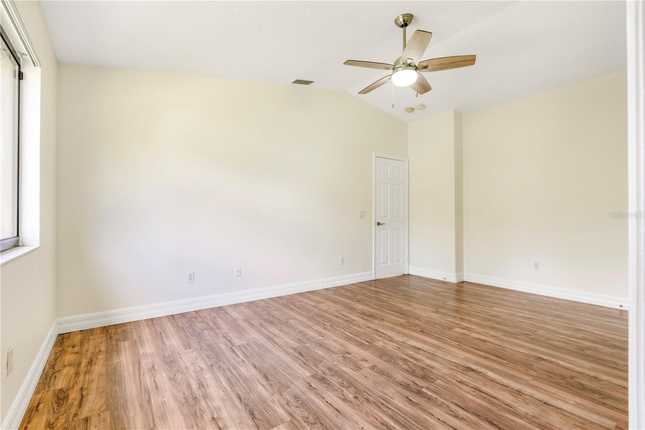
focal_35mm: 16
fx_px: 296
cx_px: 322
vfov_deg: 72.0
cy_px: 215
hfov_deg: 95.0
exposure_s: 1/50
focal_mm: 11
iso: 100
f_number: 9
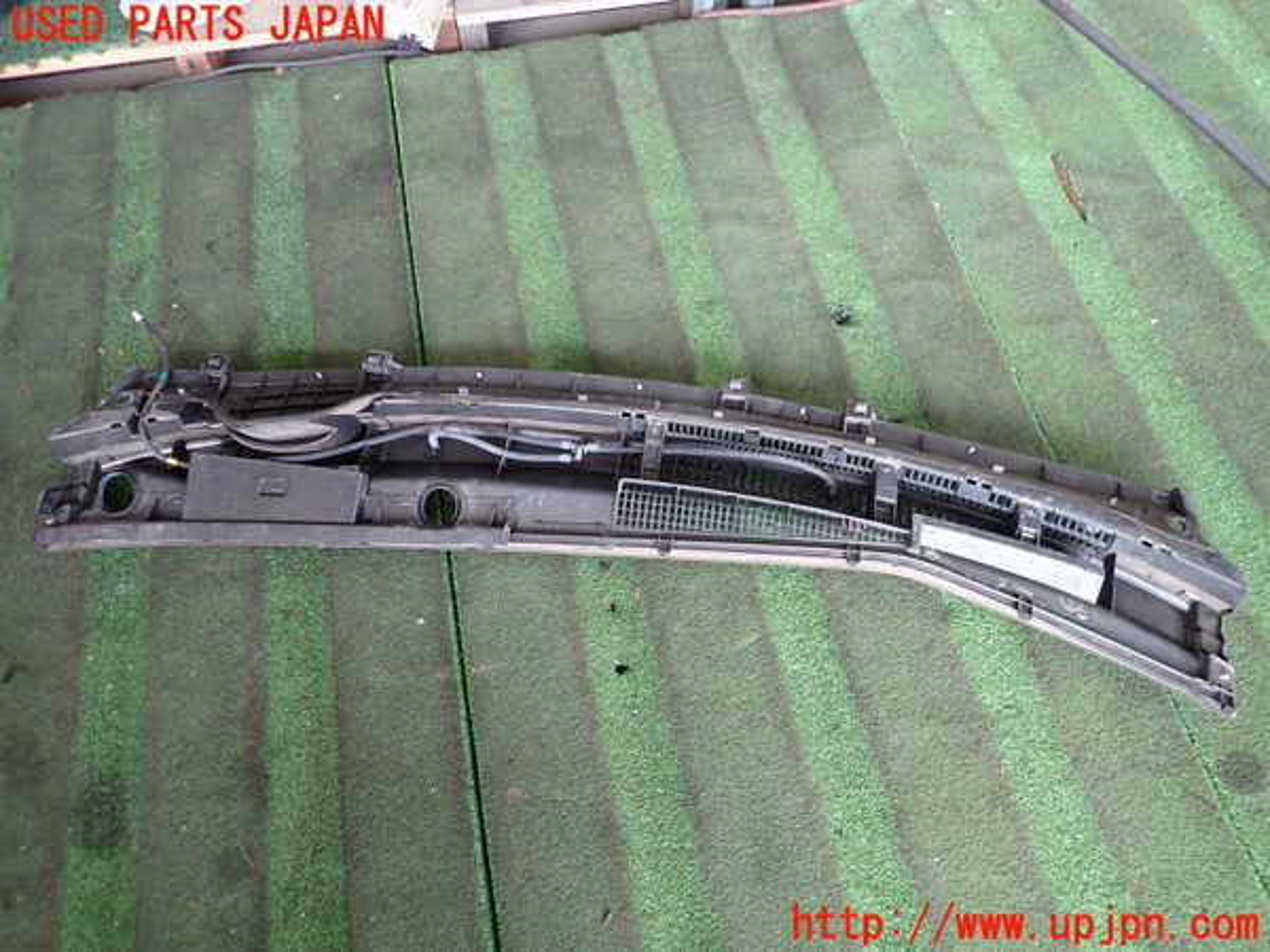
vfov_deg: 54.9
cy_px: 476
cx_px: 635
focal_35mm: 25
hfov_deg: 69.4
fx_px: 917
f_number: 2
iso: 200
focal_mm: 4.5
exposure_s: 1/30
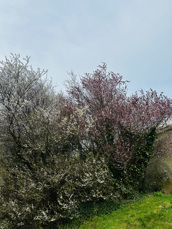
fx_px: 159
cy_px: 114
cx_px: 86
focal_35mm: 24
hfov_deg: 56.8
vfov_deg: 71.6
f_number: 1.78
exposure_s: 1/1321
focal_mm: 6.86
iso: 80
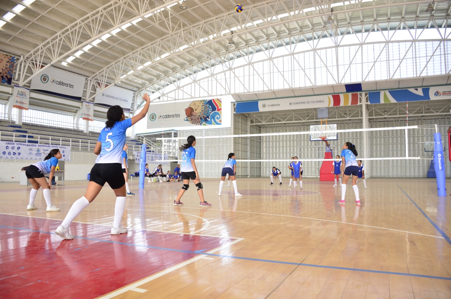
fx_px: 338
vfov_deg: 47.7
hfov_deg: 67.5
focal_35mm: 27
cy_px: 150
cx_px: 226
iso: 500
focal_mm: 18
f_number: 3.5
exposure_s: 1/500
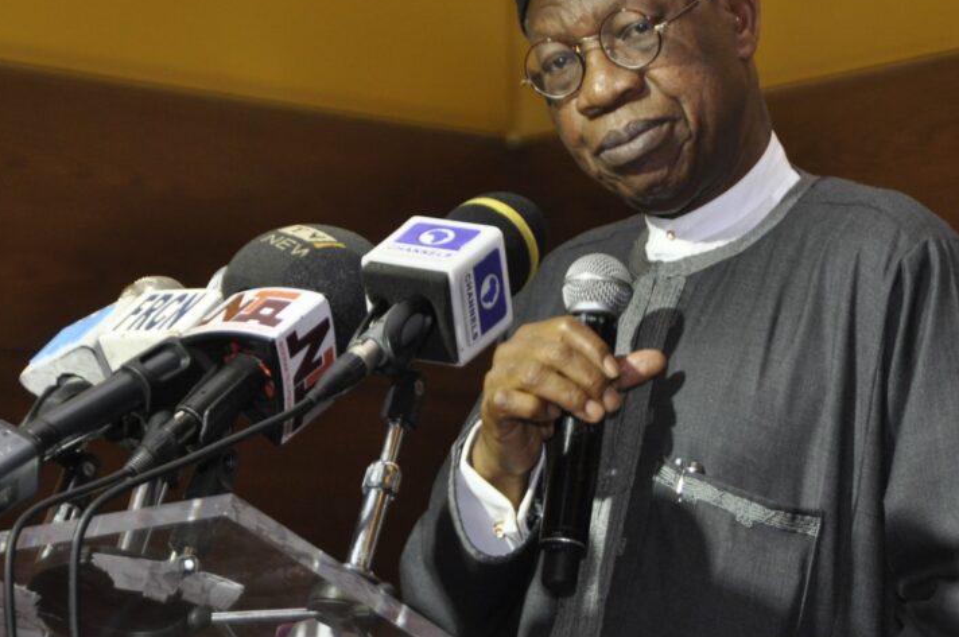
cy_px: 224
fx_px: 4710
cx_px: 637
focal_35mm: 177
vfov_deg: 7.7
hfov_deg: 11.6
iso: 800
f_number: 5.6
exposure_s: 1/60
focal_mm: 82
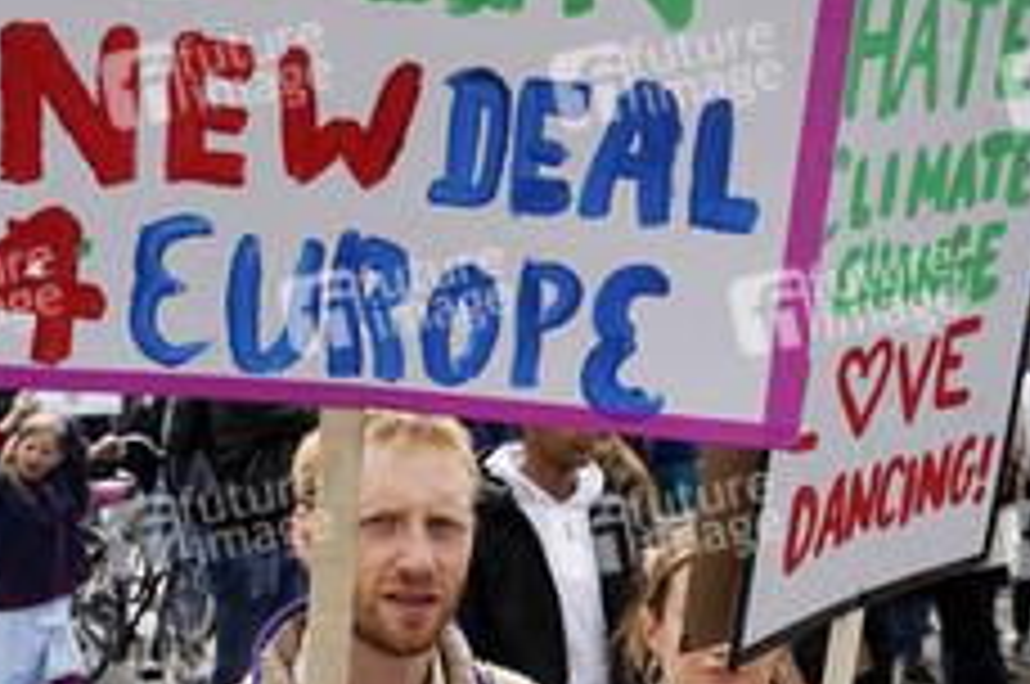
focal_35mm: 65
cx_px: 726
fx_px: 1857
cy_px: 189
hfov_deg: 30.6
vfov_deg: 20.7
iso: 160
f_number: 11
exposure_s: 1/320
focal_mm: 33
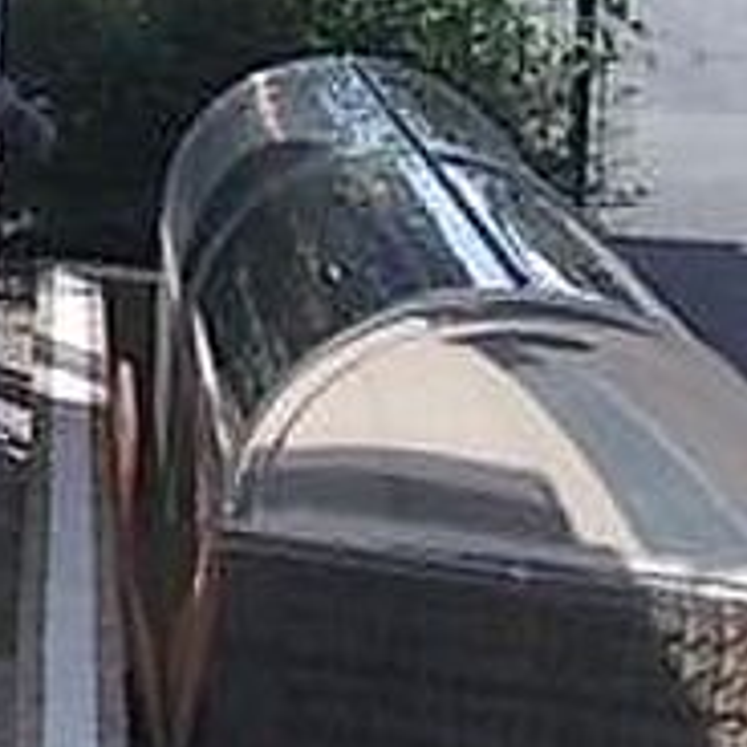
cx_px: -548
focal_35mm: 80
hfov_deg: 17.9
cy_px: -118
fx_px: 1953
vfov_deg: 20.4
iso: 80
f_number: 8
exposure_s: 1/100
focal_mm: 4.6
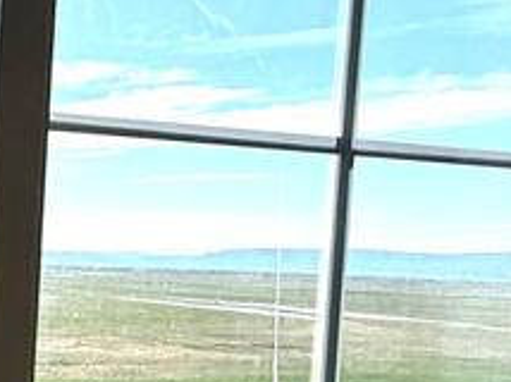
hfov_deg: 22.5
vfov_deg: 21.6
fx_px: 988
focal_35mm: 67
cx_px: -301
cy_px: 301
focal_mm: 2.22
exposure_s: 1/1339
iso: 64
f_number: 2.2
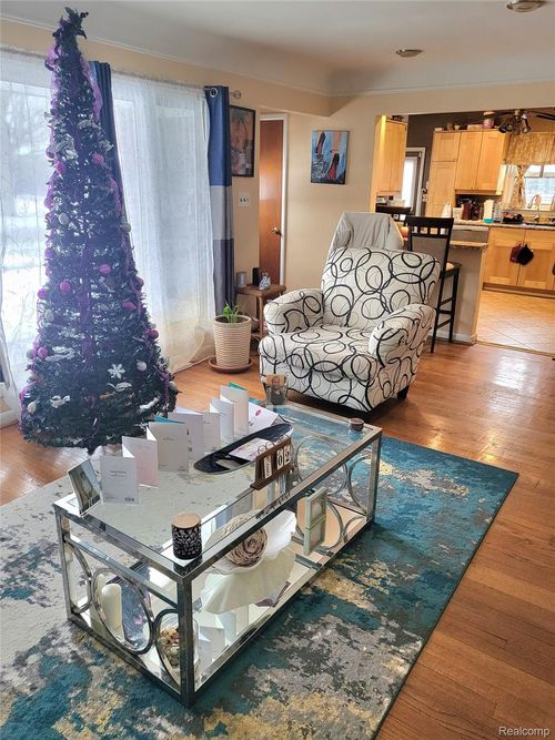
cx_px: 278
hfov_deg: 53.0
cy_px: 370
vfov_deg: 67.3
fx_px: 556
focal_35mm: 26
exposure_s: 1/60.2
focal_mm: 4.25
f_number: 1.8
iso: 250
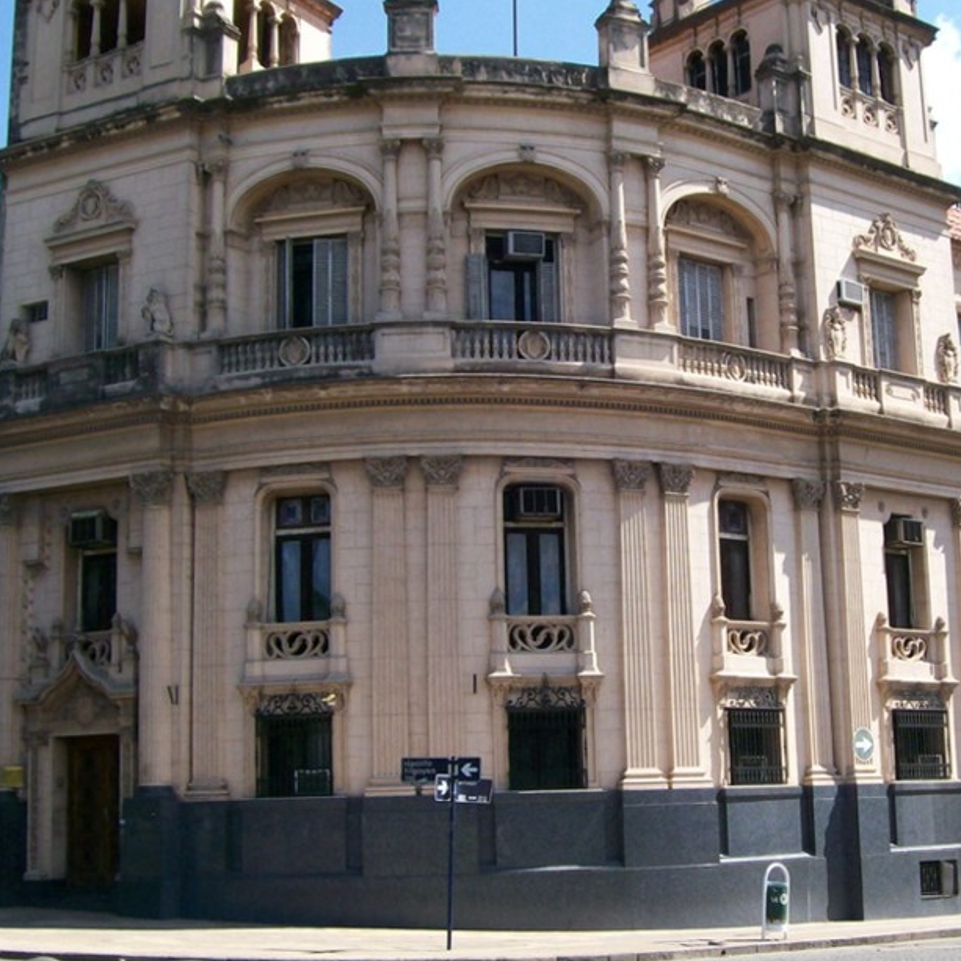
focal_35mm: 52
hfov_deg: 32.7
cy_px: 409
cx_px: 582
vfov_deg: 32.7
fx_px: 1633
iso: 80
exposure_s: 1/369
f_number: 4.8
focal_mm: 6
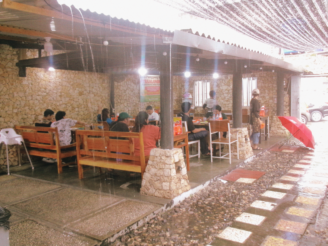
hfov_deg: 51.4
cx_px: 164
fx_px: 341
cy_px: 123
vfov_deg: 39.7
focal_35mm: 36
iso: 400
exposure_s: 1/34
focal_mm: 6.4
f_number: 4.5
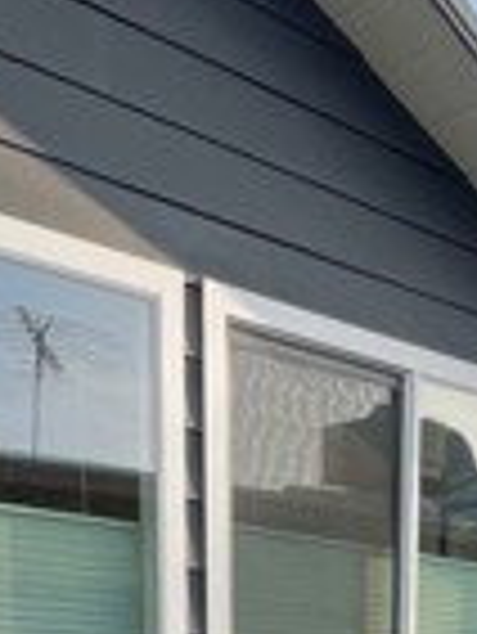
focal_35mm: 59
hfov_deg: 24.6
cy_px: 985
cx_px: 346
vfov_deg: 24.4
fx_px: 1082
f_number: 1.8
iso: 32
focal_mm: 1.57
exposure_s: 1/279
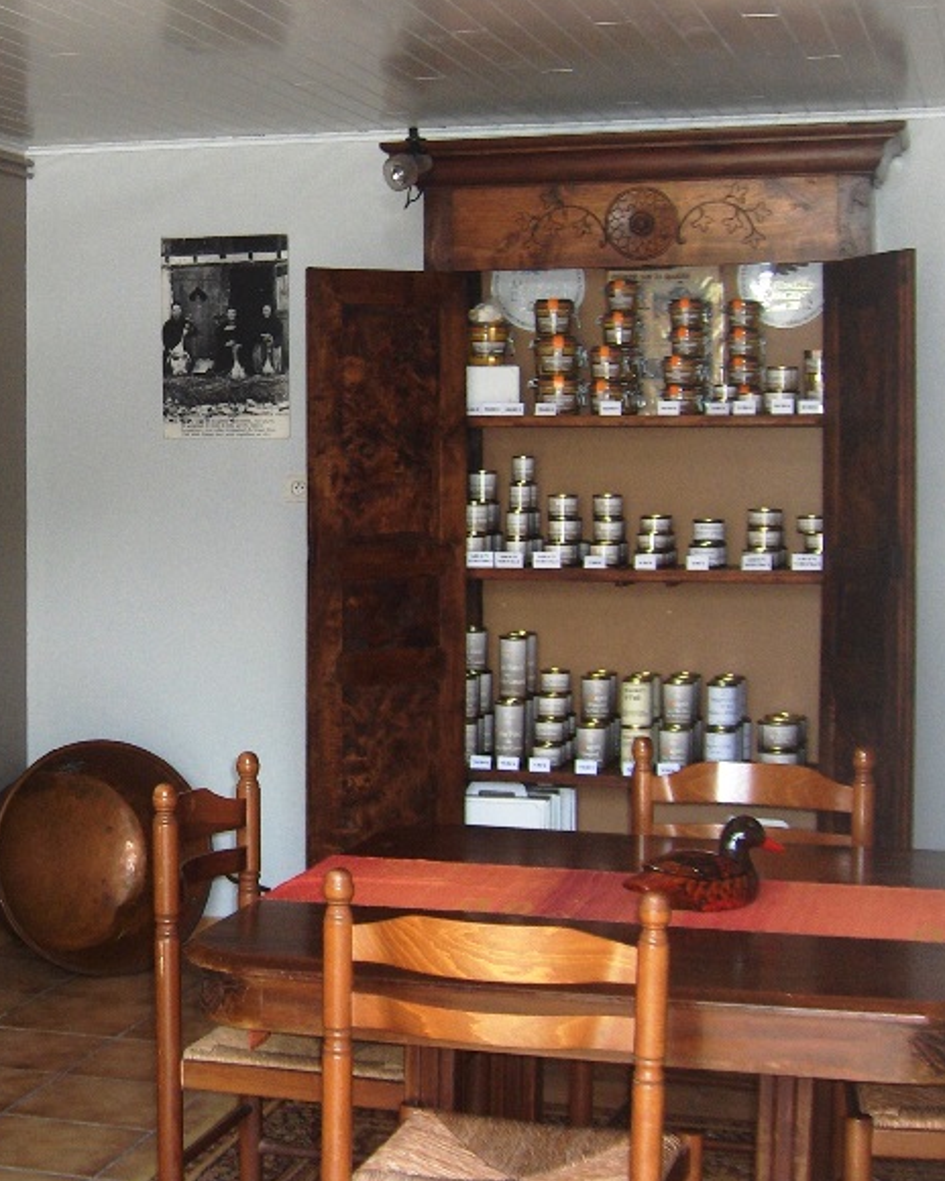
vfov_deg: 28.2
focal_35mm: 67
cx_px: 33
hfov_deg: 22.1
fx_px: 2342
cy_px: 466
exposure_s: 1/60
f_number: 2.8
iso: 106
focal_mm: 8
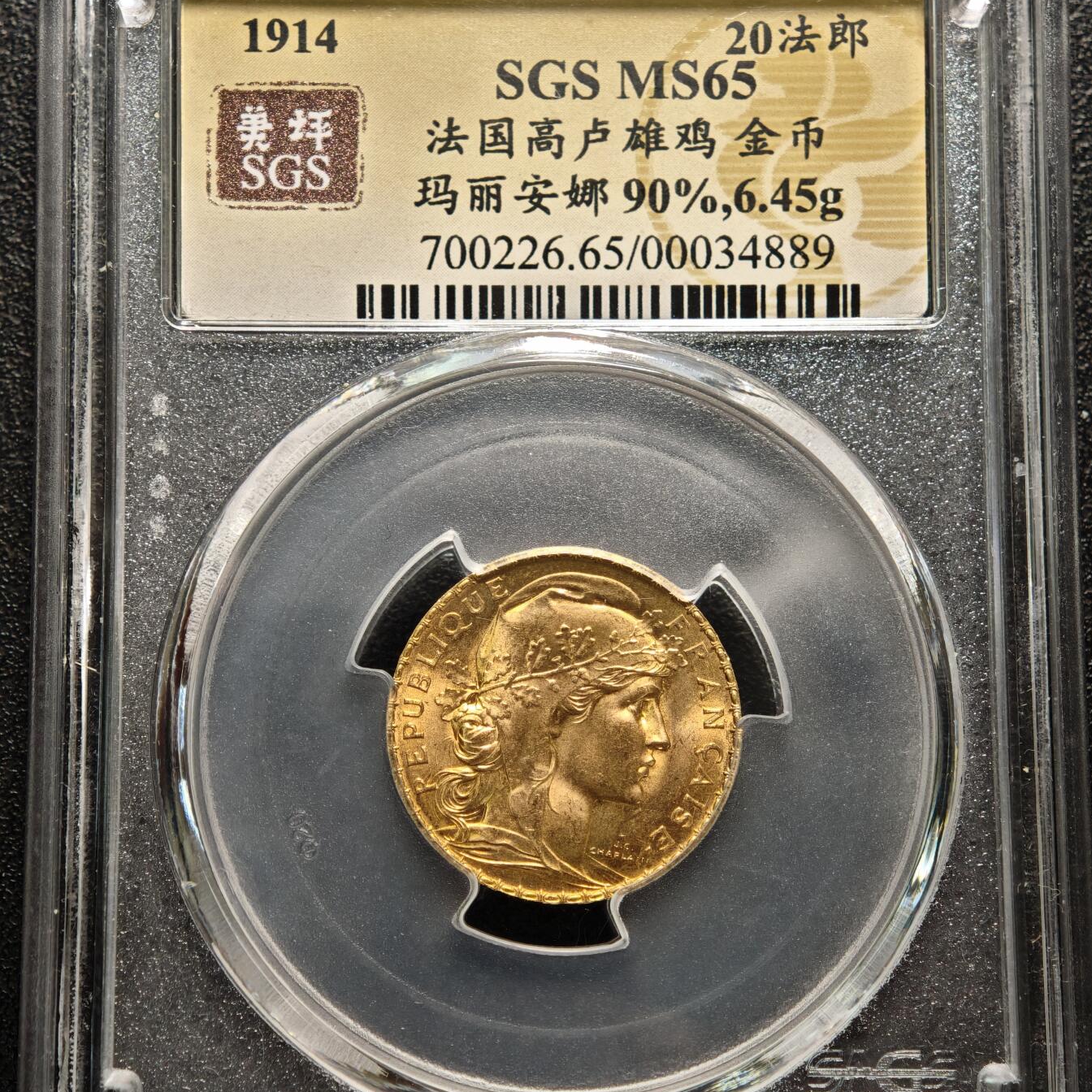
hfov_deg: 24.3
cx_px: 548
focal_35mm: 71
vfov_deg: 24.3
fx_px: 2534
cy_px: 554
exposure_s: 1/109
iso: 500
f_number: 2
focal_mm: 9
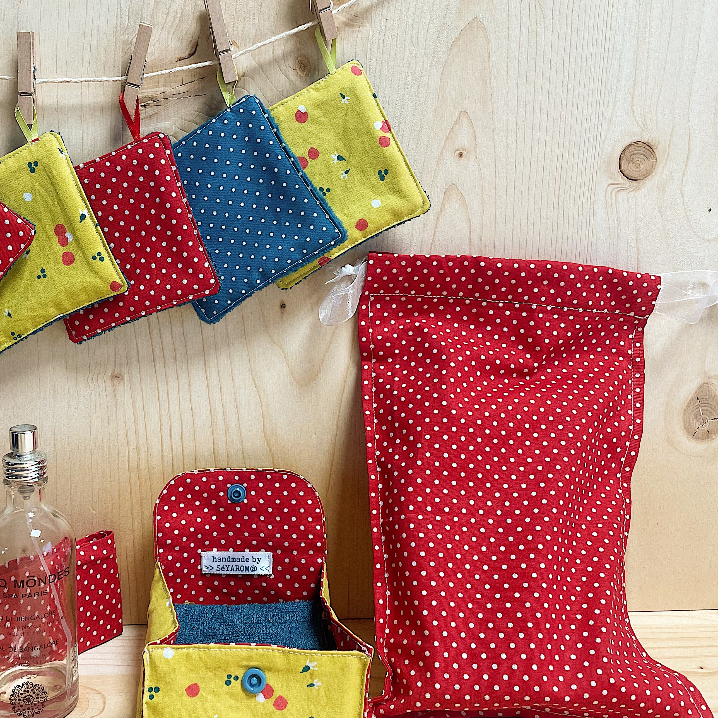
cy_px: 359
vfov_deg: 46.0
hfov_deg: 45.3
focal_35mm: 36
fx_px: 845
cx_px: 235
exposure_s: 1/100
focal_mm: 4.2
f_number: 1.6
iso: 80
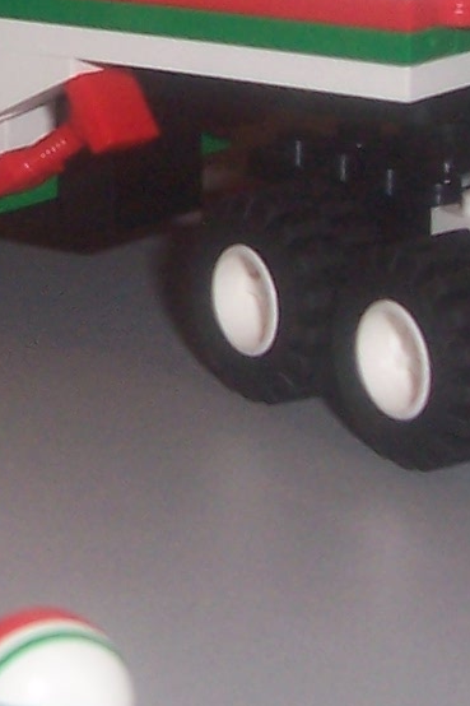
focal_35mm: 147
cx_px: -113
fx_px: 2880
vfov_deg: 13.9
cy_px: 122
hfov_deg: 9.2
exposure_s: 1/60
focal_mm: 5.6
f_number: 2.7
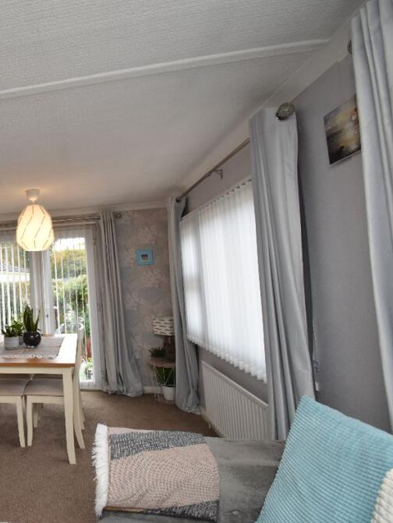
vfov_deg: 76.4
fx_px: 333
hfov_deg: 50.4
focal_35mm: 22
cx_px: 6
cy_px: 263
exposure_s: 1/160
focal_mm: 10
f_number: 4.5
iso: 800
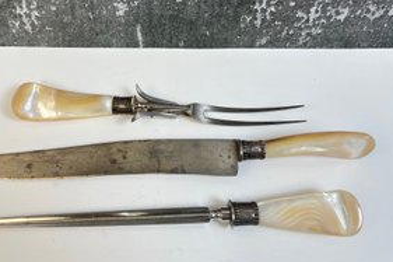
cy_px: 90
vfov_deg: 39.5
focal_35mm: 33
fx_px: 360
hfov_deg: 57.1
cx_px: 171
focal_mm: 5.7
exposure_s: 1/120
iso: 64
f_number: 1.5
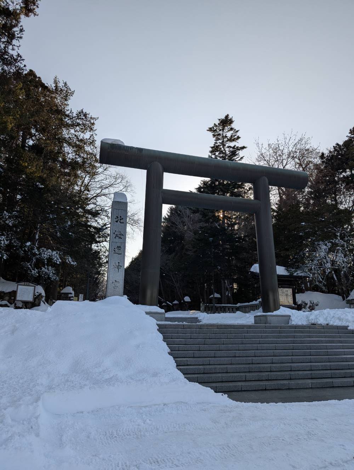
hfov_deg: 56.9
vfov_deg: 71.5
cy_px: 235
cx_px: 177
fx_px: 326
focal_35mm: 24
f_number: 1.68
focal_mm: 6.9
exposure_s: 1/1471
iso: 23
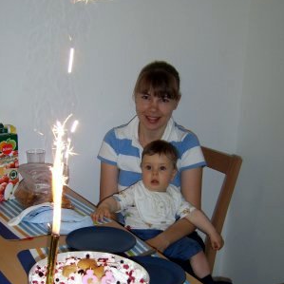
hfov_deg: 37.6
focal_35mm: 45
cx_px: 142
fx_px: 418
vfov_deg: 37.5
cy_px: 163
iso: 100
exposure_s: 1/30
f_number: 2.8
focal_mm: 7.8
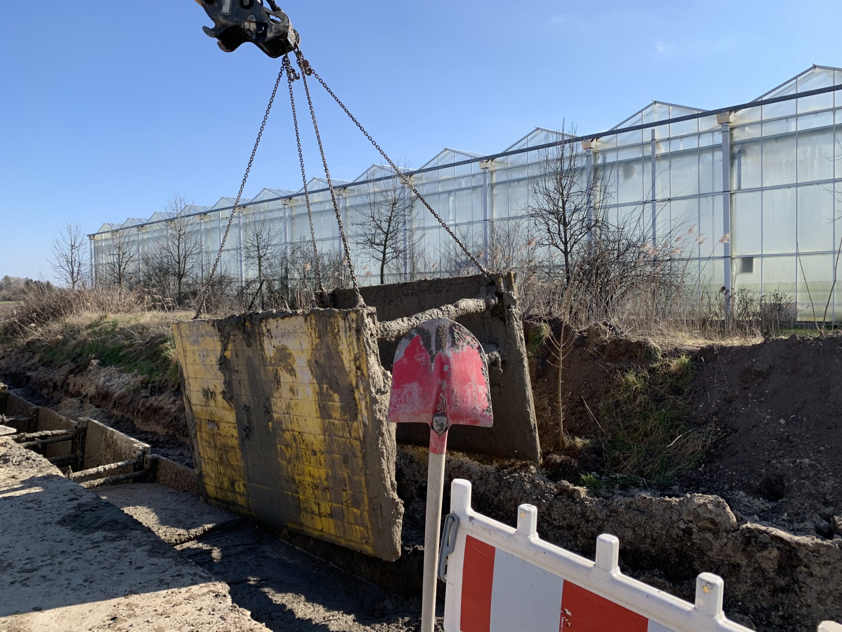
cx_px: 421
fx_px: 632
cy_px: 316
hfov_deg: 67.3
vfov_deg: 53.1
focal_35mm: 26
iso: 25
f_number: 1.8
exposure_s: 1/1718
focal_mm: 4.25
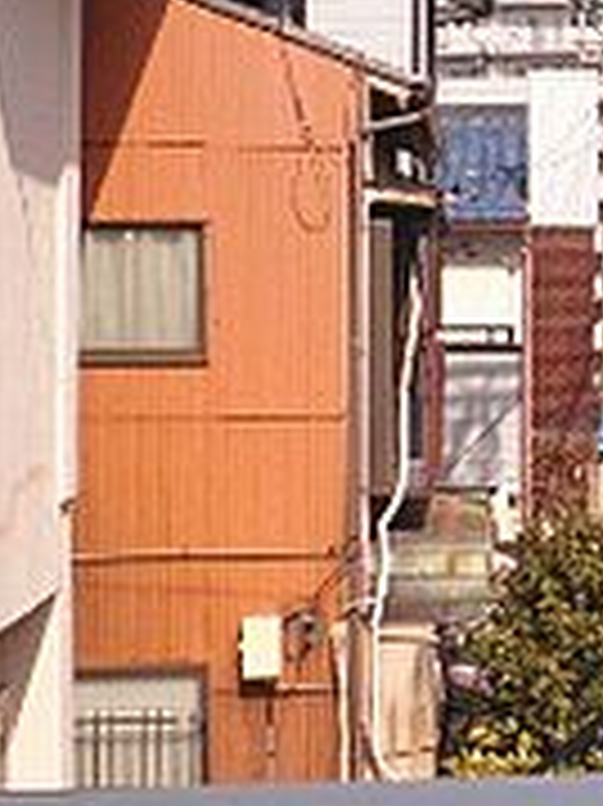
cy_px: 248
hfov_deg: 14.3
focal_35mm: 93
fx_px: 2163
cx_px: 1030
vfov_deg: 21.0
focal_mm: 4.7
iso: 100
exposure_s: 1/200
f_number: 7.9
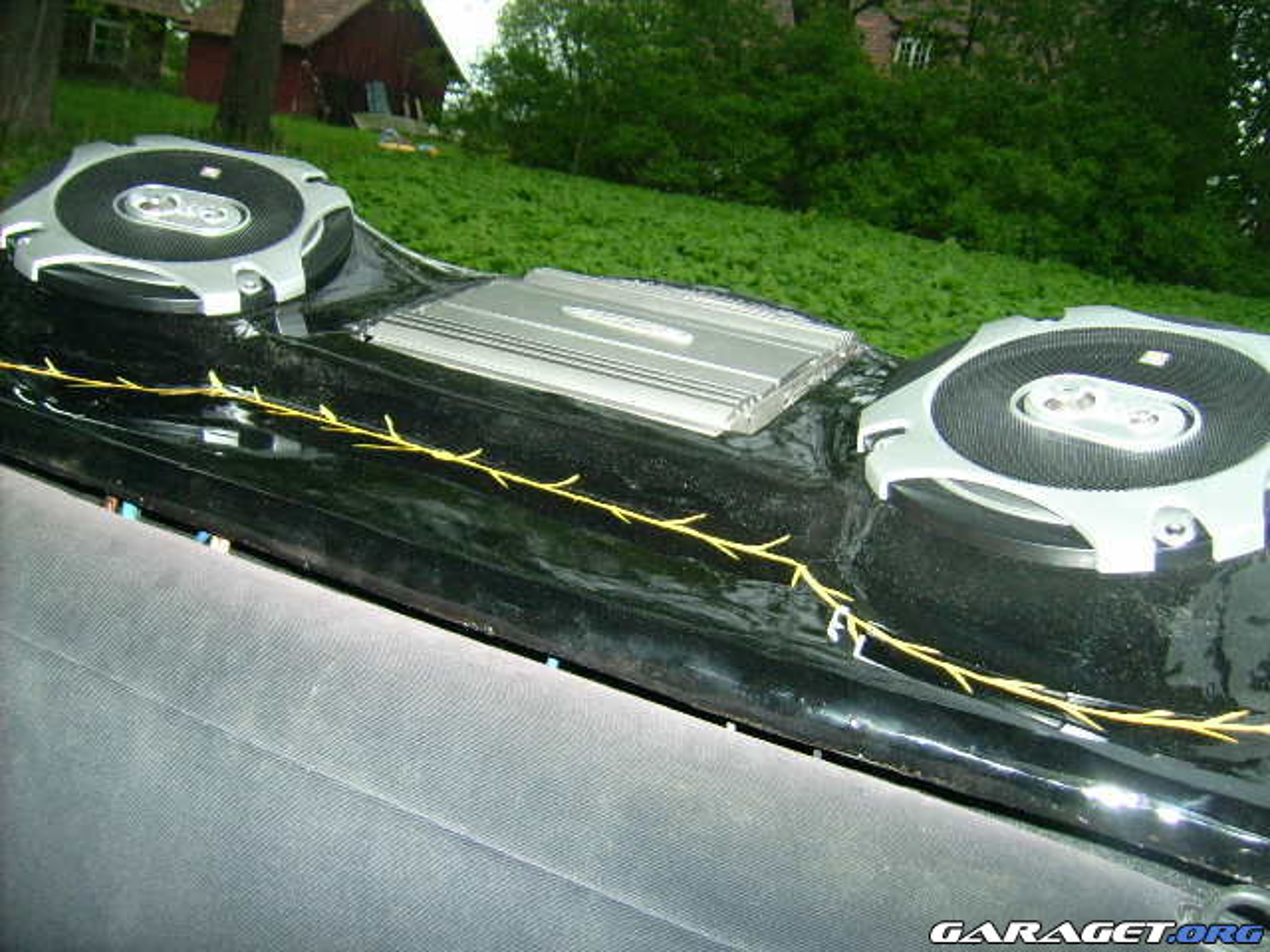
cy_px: 476
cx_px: 635
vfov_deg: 40.7
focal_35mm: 35
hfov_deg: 52.6
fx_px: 1284
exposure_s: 1/60
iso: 100
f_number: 2.8
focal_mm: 5.95
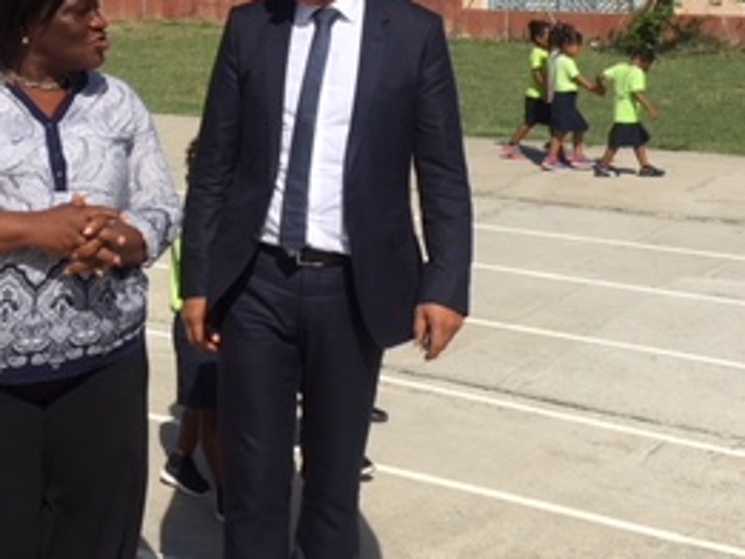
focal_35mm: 71
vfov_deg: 20.4
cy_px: 91
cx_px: 331
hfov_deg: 27.4
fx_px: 1529
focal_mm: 4.15
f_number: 2.2
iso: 25
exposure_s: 1/3344
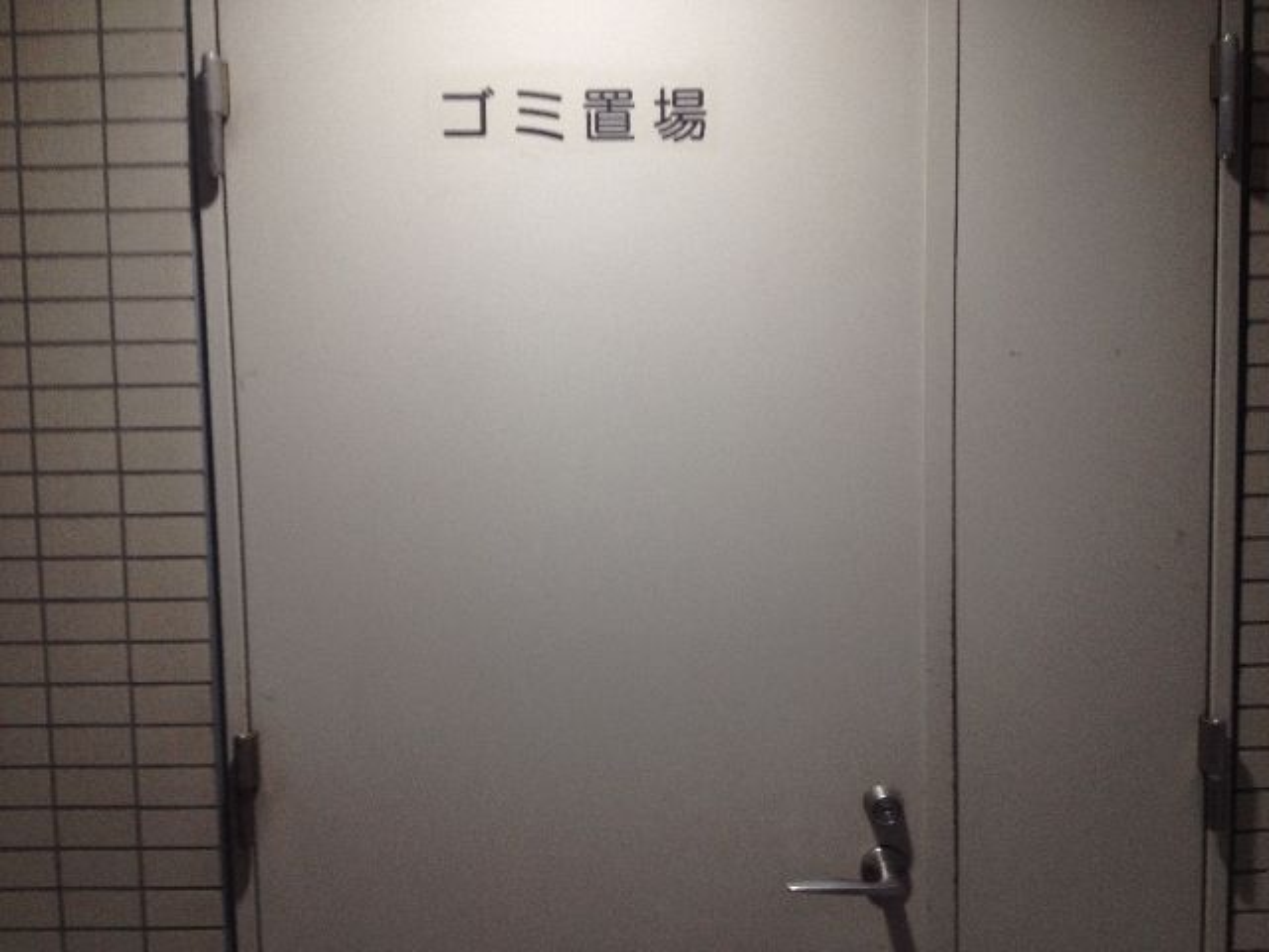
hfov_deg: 52.6
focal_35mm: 35
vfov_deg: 40.7
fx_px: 1283
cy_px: 476
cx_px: 634
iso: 80
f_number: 2.4
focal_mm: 4.28
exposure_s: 1/20
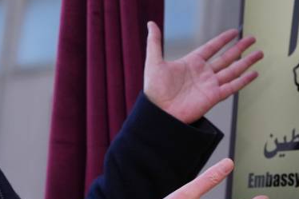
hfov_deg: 11.0
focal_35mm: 187
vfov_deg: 7.3
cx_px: 126
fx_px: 1552
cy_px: 23
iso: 1250
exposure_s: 1/640
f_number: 4.5
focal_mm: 70
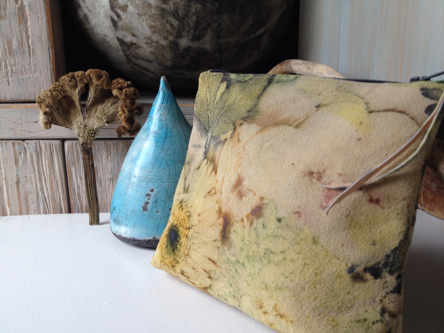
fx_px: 449
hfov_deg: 52.6
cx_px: 222
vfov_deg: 40.7
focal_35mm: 35
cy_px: 166
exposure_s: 1/60
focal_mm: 4.28
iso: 64
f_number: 2.4
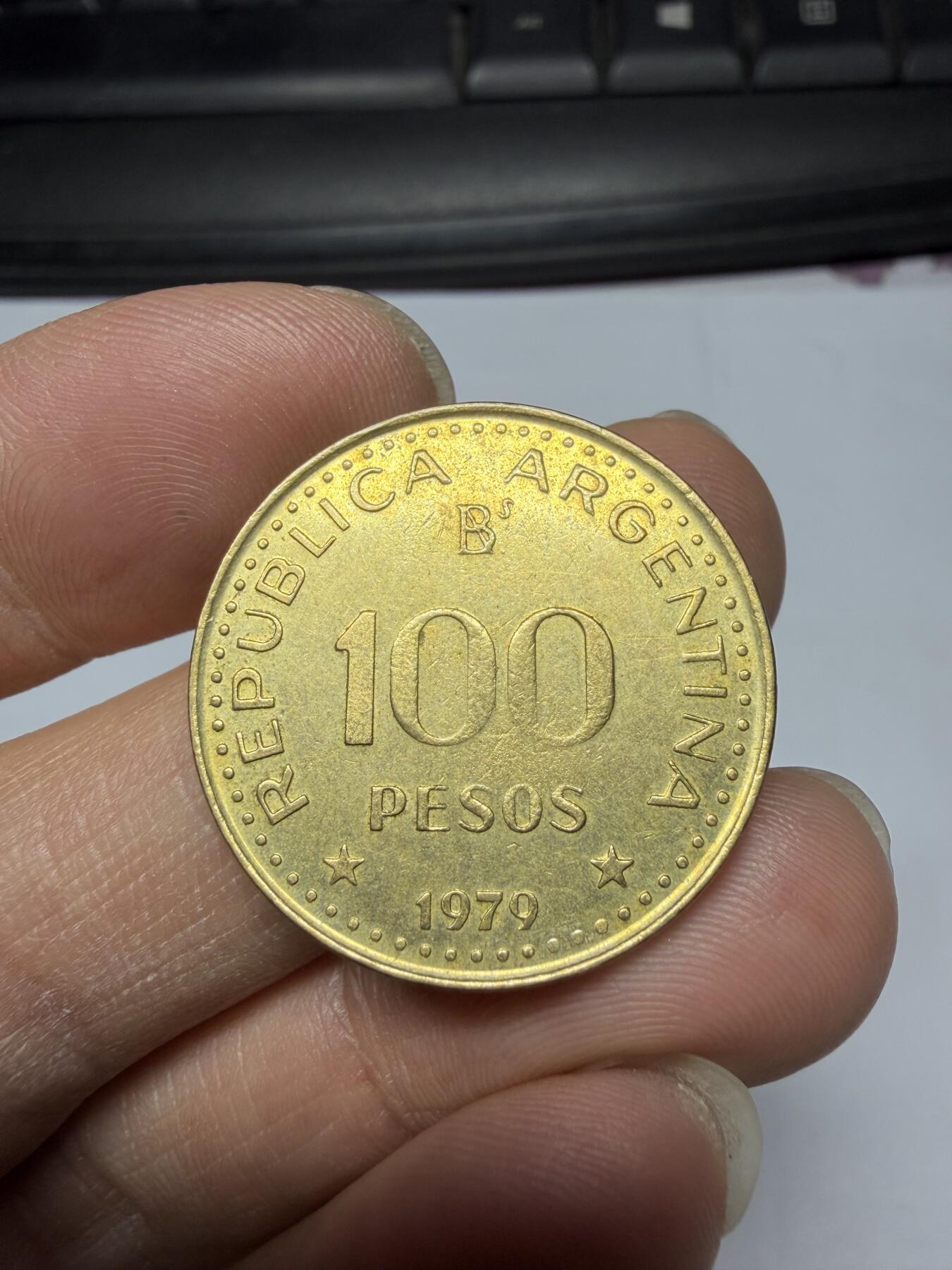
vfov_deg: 67.3
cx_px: 476
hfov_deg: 53.1
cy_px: 635
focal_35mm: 26
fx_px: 953
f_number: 2.2
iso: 50
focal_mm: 2.22
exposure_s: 1/121
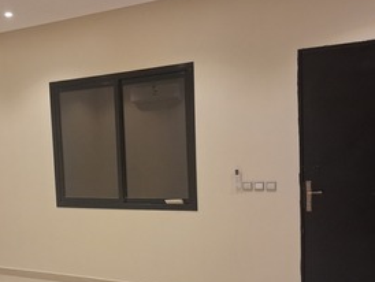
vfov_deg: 32.0
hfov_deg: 41.3
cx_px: 113
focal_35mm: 45
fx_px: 488
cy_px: 181
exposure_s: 1/60
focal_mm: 4
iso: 250
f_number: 1.8
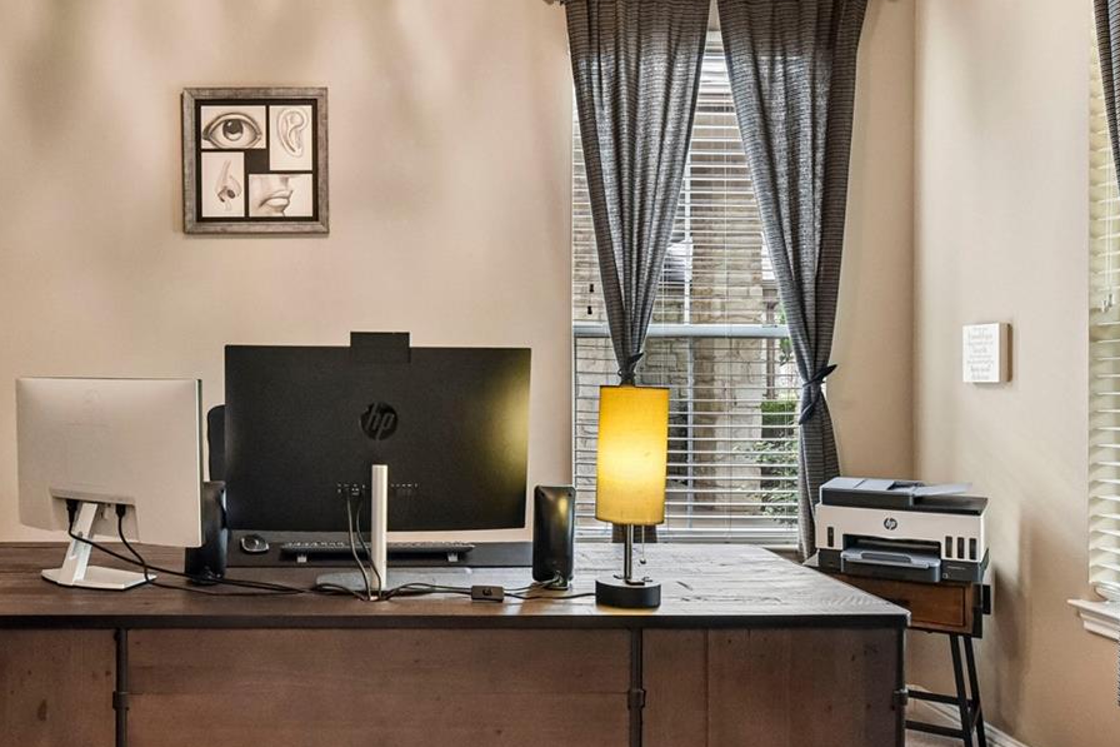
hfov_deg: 57.4
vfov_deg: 41.1
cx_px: 372
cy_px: 374
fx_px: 995
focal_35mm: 32
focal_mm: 14
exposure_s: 1/15
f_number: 8
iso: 1250
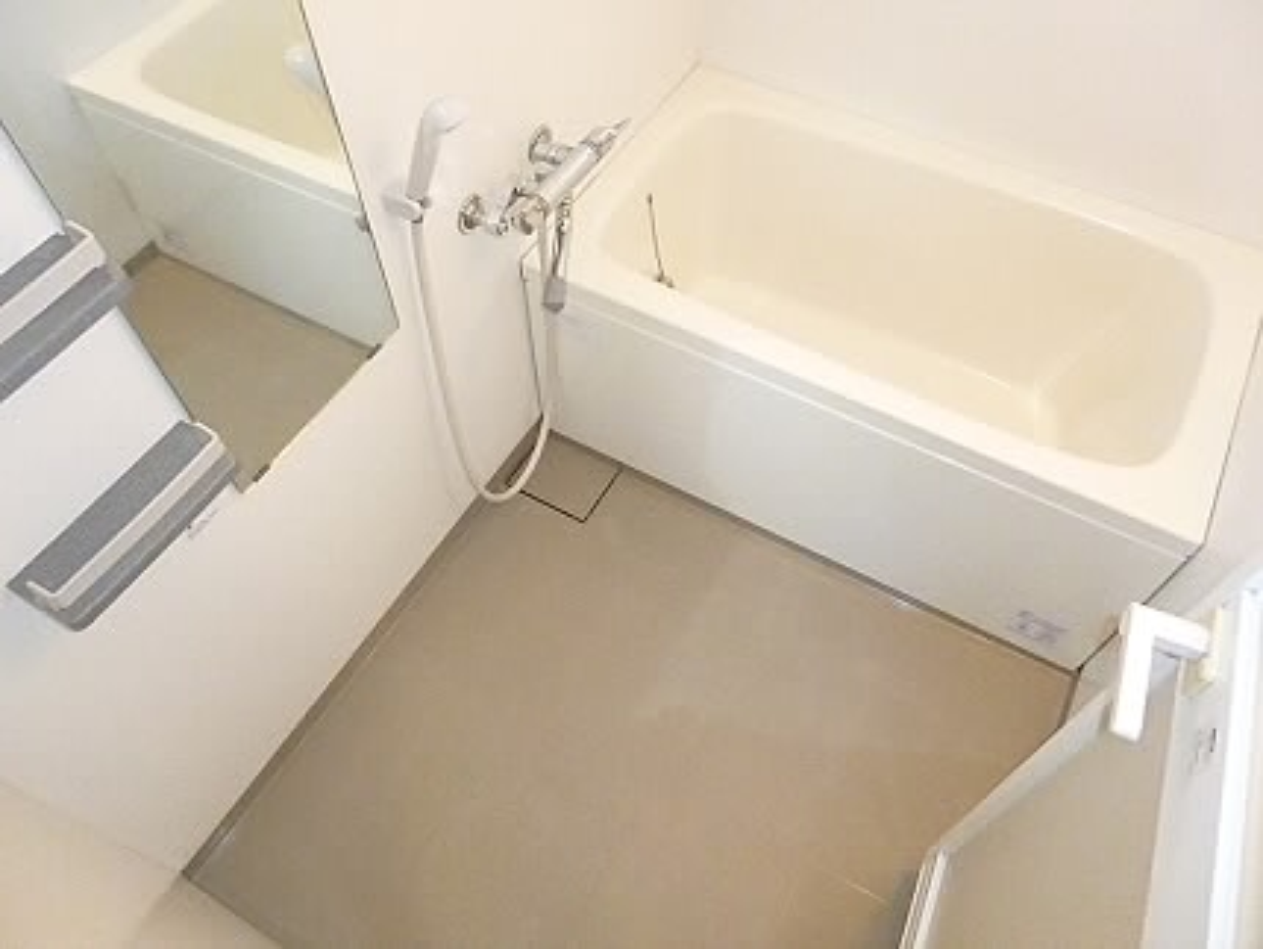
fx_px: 913
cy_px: 474
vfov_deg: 54.9
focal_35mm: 25
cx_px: 632
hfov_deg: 69.4
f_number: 3.1
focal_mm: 4.5
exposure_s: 1/100
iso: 1600
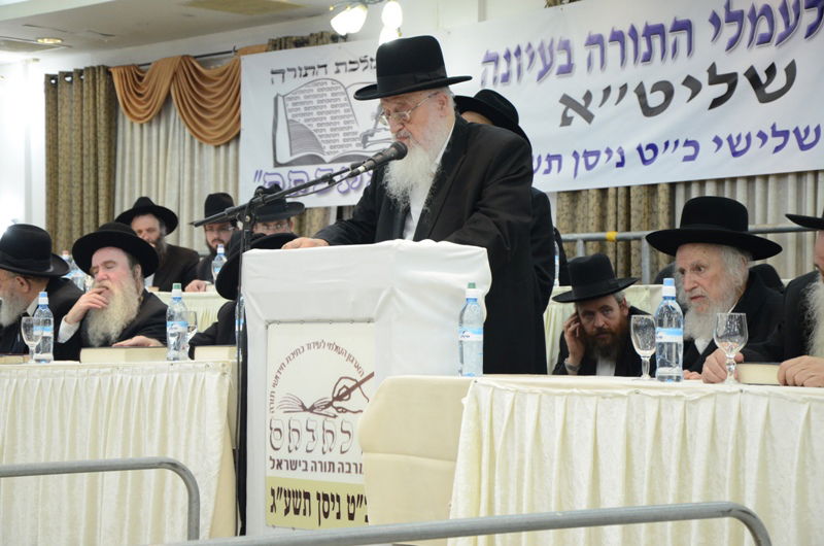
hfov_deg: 23.4
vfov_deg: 15.6
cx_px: 412
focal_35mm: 87
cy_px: 273
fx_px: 1987
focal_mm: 58
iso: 2000
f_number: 5
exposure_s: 1/80
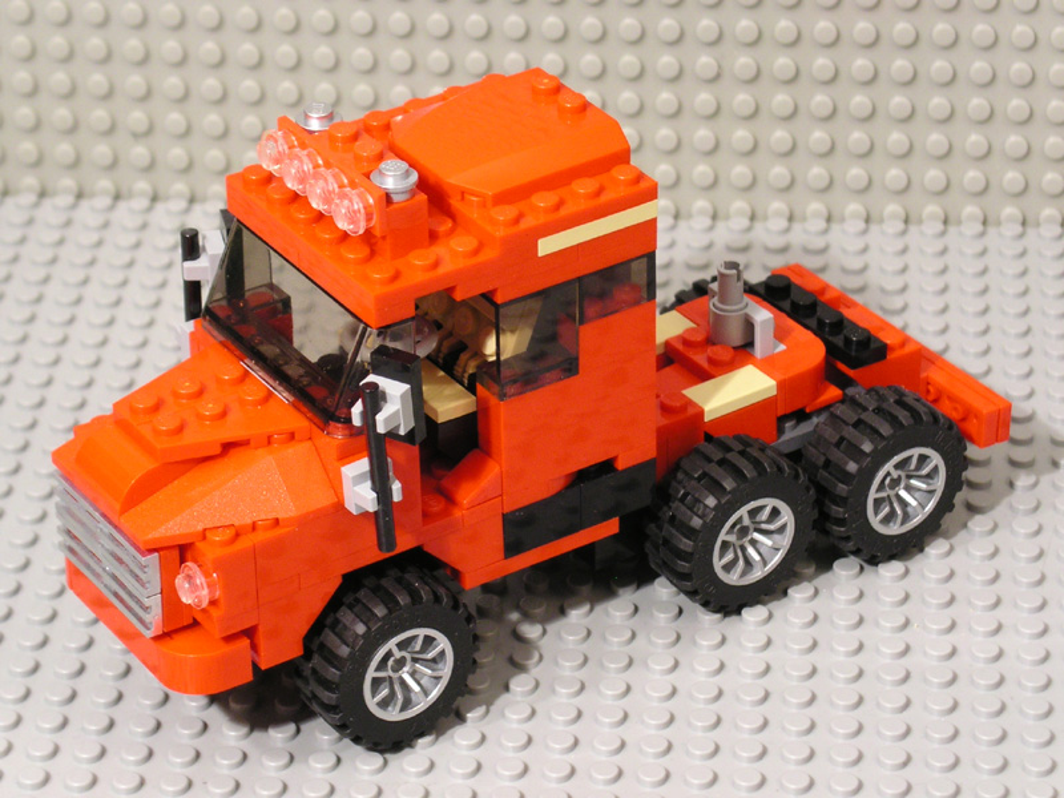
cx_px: 532
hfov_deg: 17.3
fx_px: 3504
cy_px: 399
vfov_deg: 13.0
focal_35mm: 114
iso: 200
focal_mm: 23.4
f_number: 4.7
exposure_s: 1/4
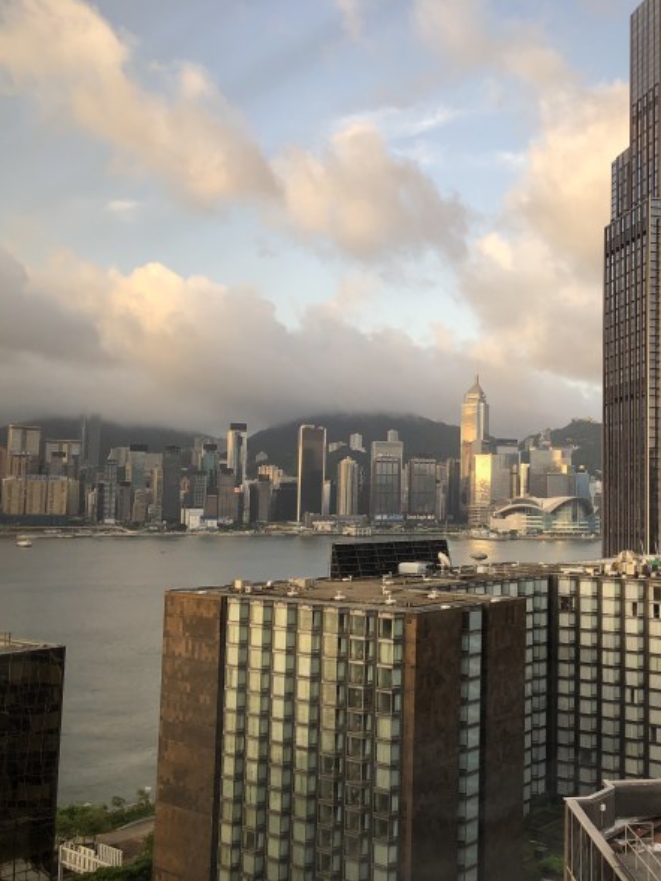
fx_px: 967
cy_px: 434
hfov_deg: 36.4
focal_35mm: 38
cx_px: 534
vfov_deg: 49.0
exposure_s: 1/120
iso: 40
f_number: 1.8
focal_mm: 4
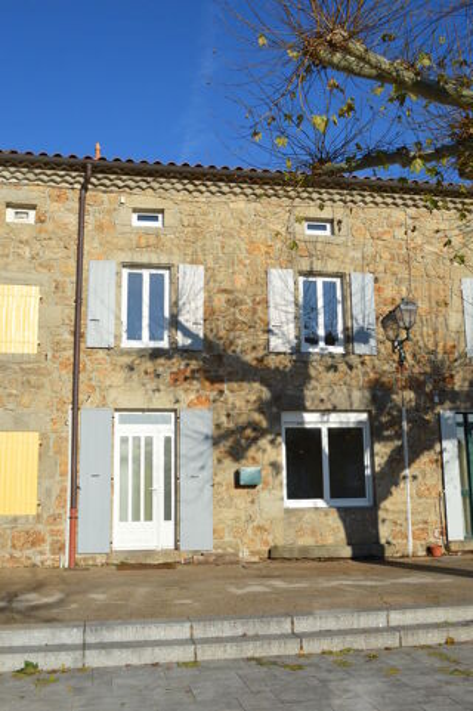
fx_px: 710
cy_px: 356
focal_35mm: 36
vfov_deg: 53.2
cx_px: 236
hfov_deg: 36.8
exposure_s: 1/250
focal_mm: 24
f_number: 8
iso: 100
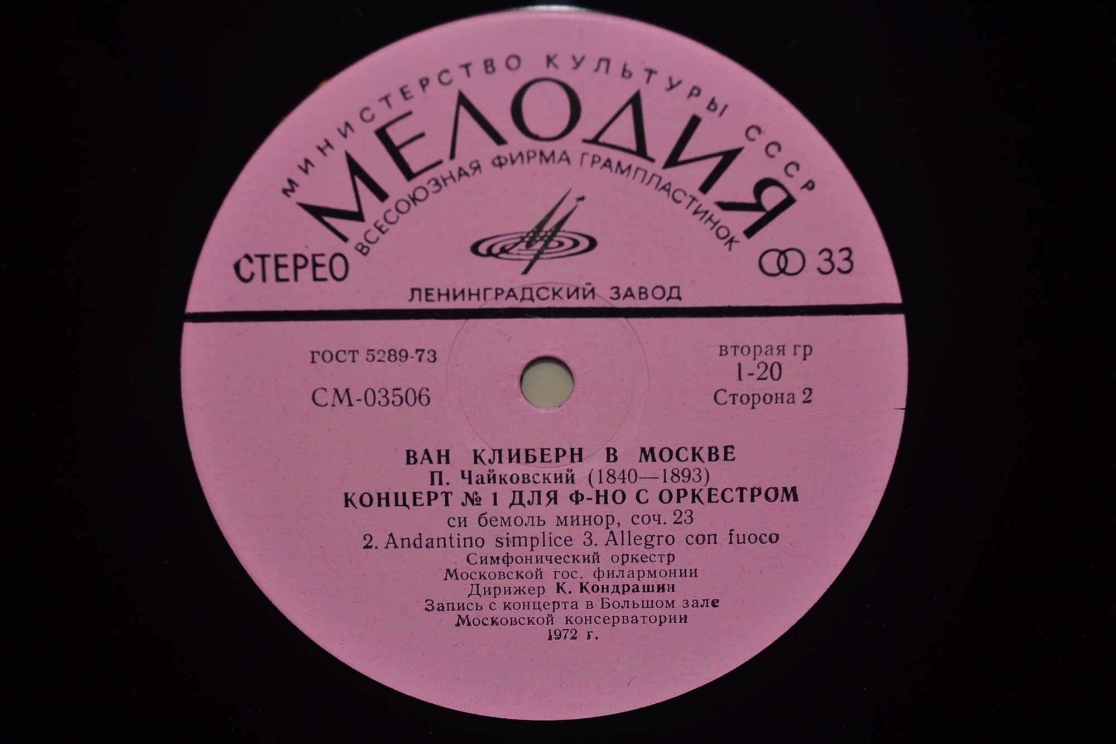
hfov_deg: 37.9
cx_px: 558
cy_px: 372
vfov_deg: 25.7
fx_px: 1627
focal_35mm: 52
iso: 100
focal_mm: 35
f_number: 5
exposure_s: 1/60
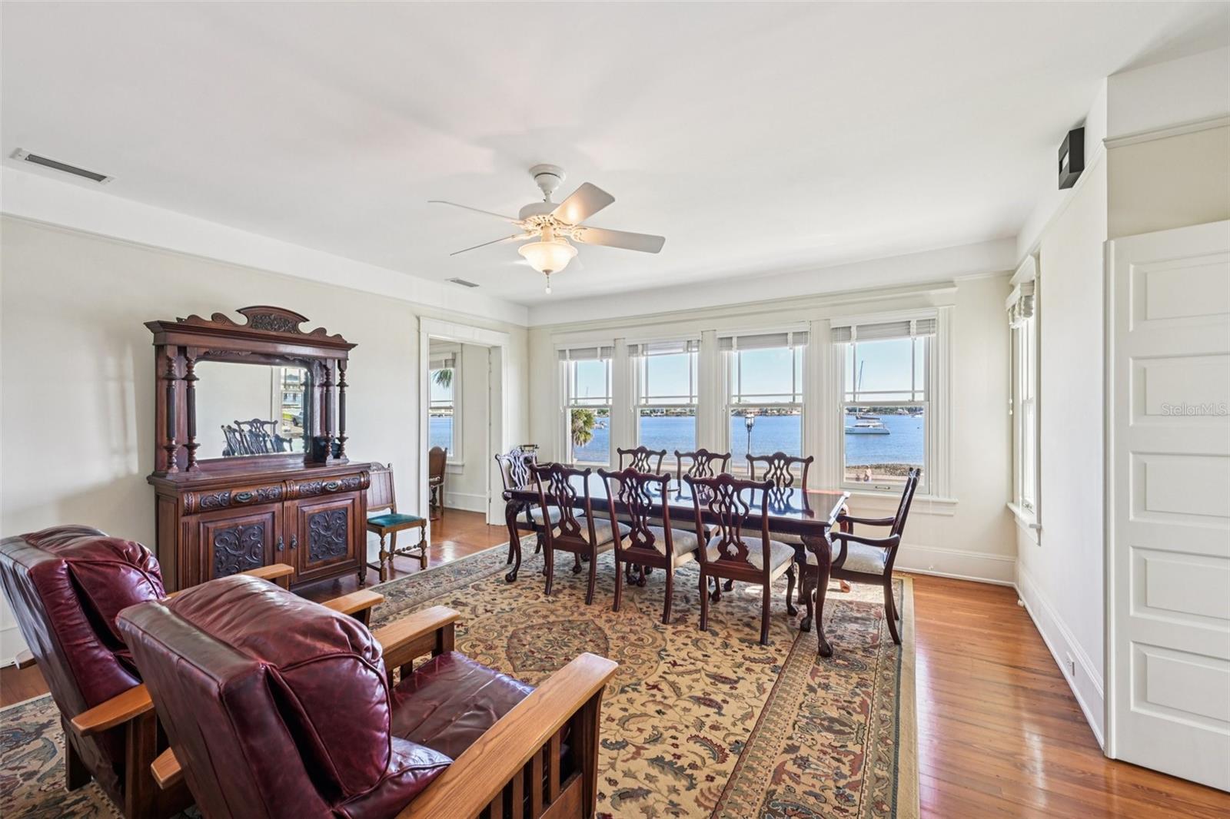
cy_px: 410
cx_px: 615
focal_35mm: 14
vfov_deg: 81.2
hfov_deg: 104.3
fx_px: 478
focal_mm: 14
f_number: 8
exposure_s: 1/15
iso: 280
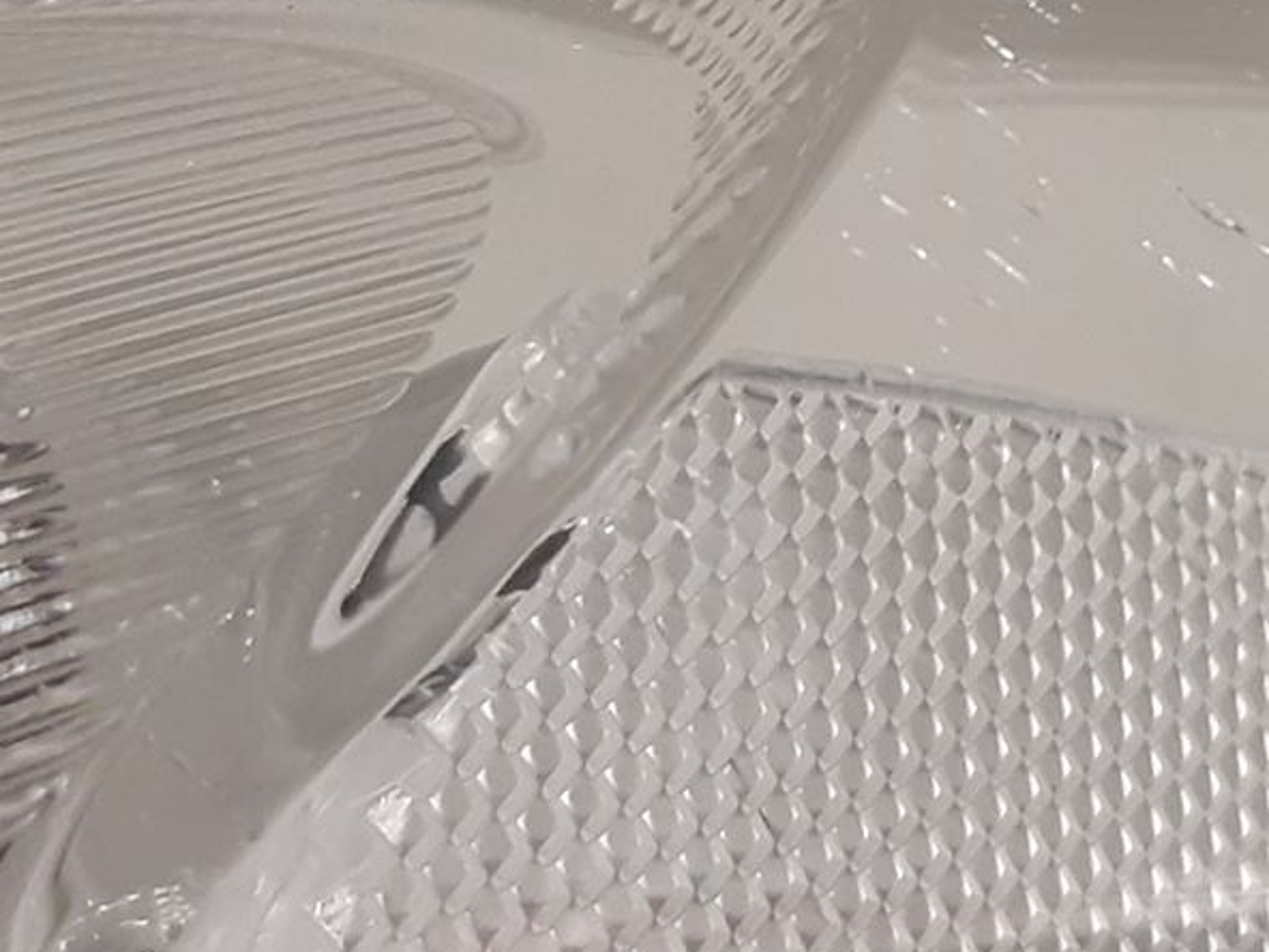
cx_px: 926
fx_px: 3299
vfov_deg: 16.3
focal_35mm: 90
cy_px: 208
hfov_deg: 21.6
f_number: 1.7
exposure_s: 1/50
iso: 160
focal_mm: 3.93
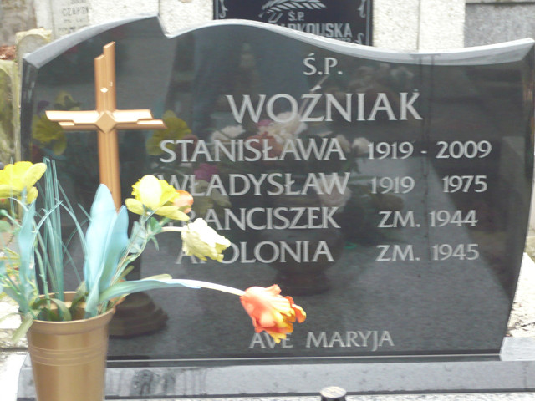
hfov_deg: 20.2
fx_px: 1499
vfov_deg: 15.2
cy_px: 200
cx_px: 268
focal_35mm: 97
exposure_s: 1/10
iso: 200
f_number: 4.8
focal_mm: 16.1
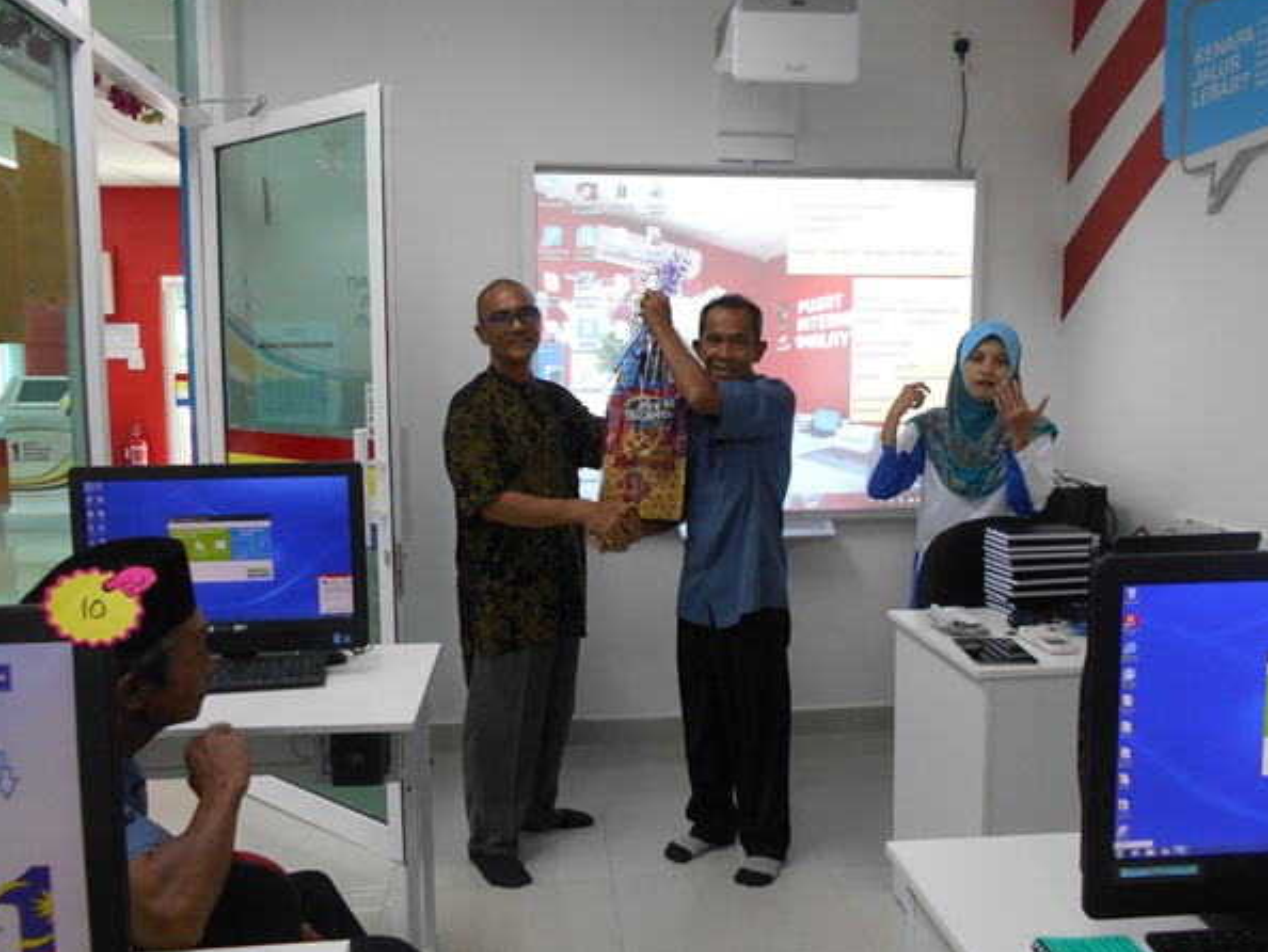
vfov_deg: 49.8
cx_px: 640
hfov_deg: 63.4
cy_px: 485
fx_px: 1026
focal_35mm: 28
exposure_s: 1/30
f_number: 3.2
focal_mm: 4.6
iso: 250
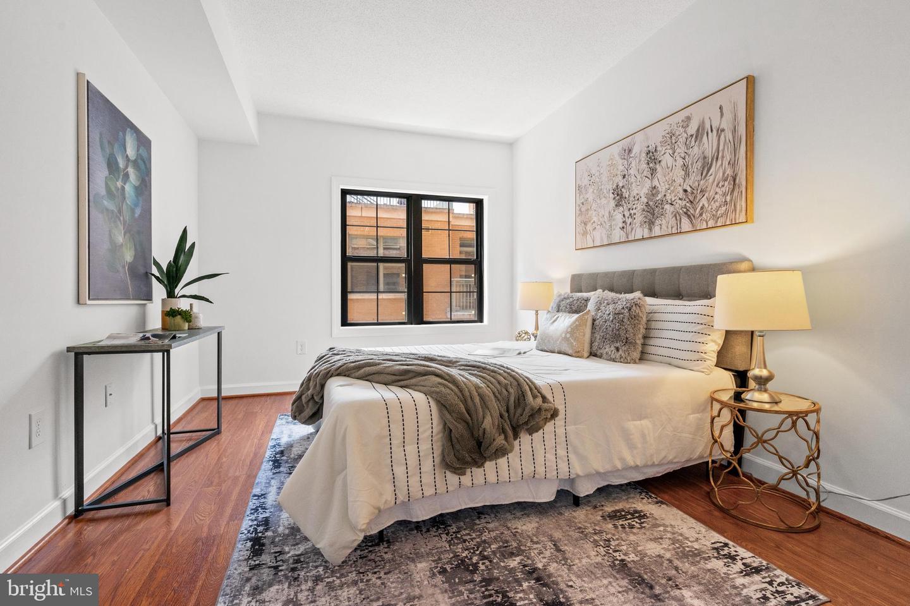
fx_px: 404
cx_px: 455
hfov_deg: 96.8
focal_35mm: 16
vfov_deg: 73.7
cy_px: 303
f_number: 8
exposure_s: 1/15
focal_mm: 16
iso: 640
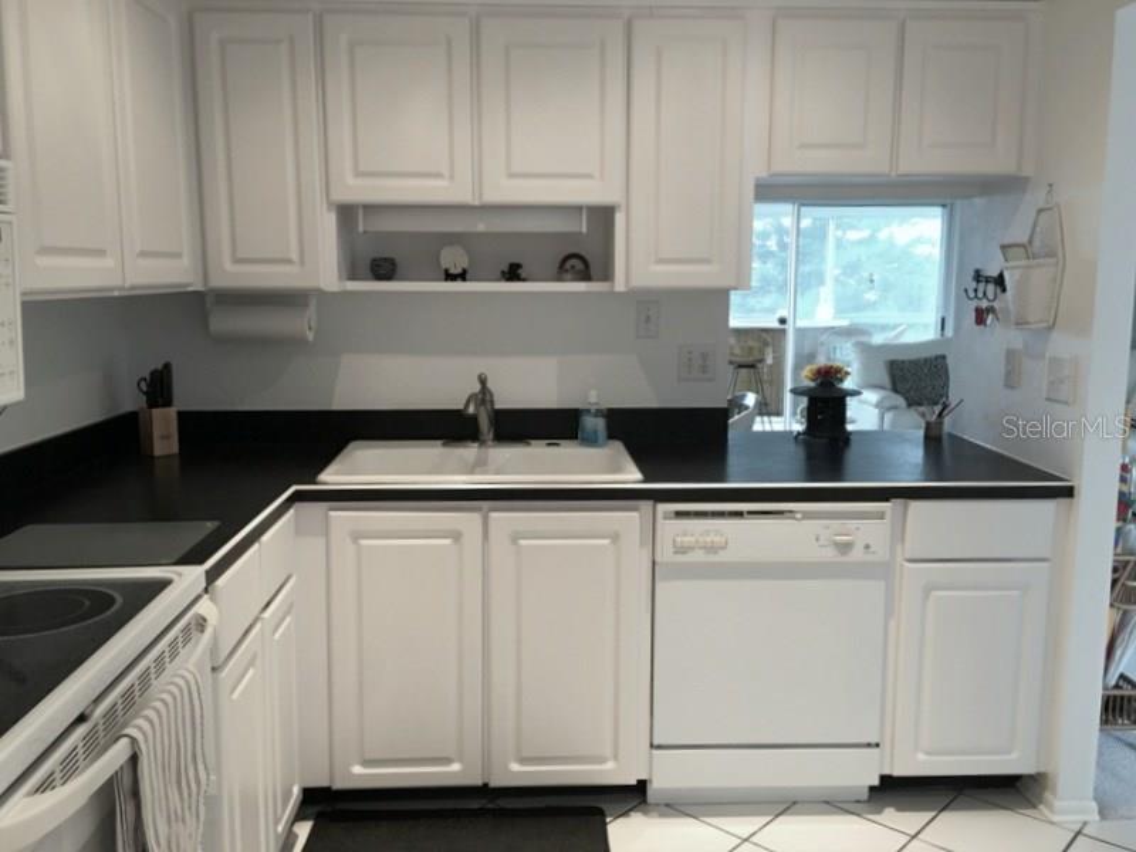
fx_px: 952
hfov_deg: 61.7
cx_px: 568
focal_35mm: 29
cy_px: 426
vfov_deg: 48.2
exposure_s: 1/15
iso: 50
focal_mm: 4.15
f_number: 2.2
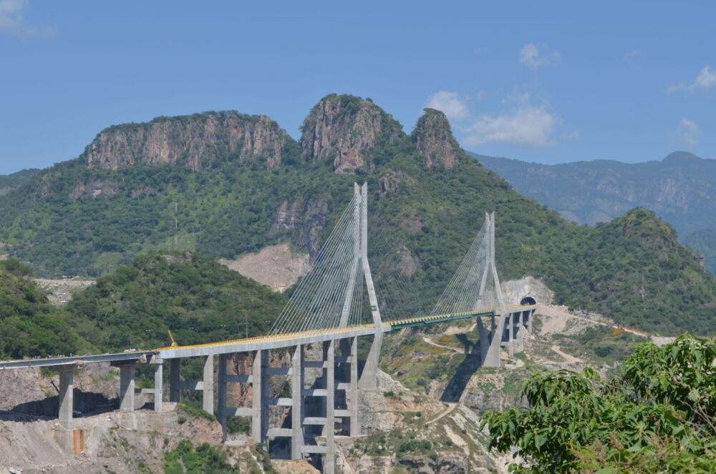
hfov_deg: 26.0
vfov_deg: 17.4
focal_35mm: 78
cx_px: 358
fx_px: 1549
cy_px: 237
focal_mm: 52
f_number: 11
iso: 100
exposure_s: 1/200
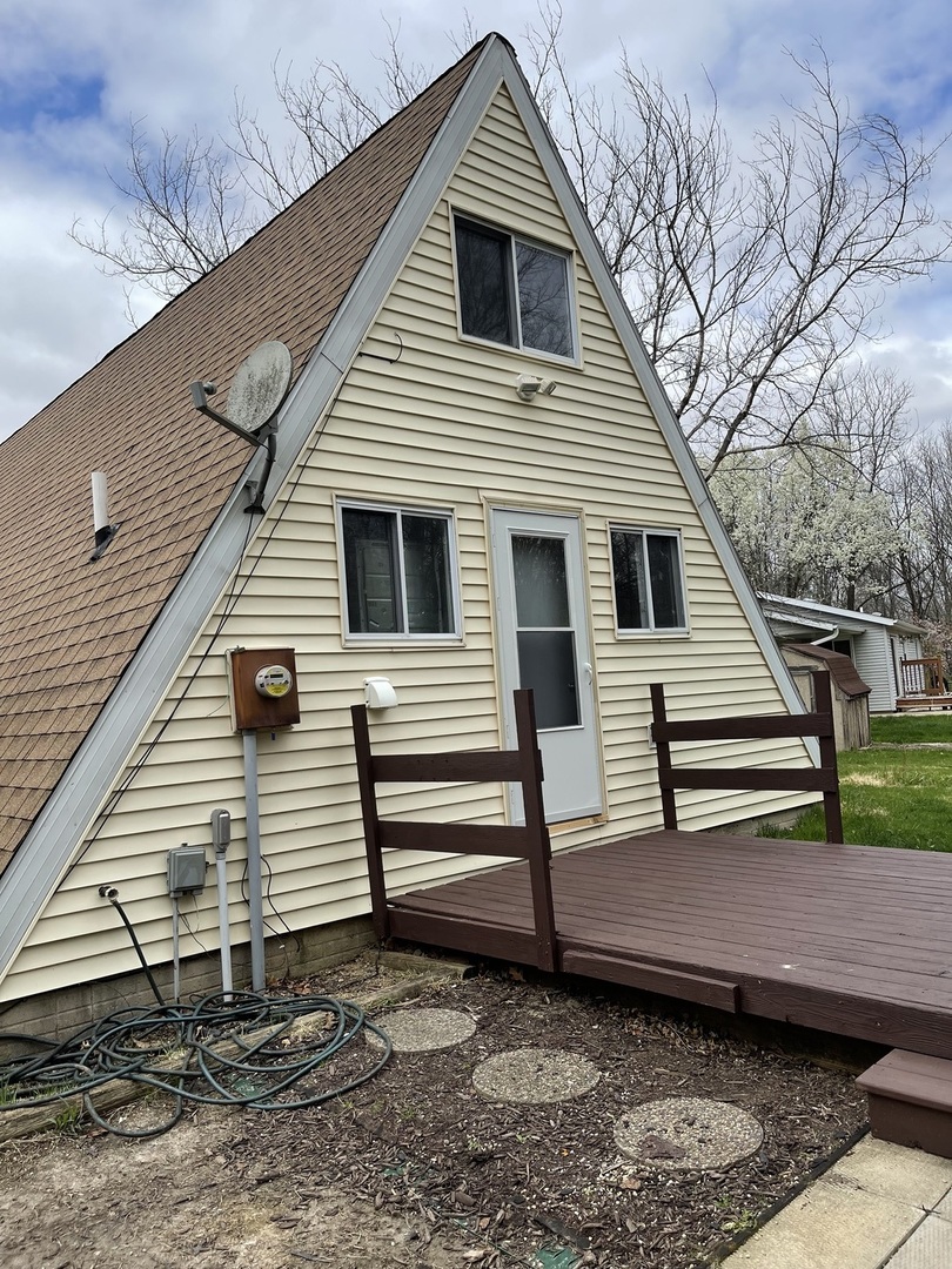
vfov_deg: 67.3
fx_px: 953
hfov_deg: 53.1
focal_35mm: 26
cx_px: 476
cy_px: 634
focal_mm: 5.1
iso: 32
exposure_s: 1/3448
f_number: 1.6
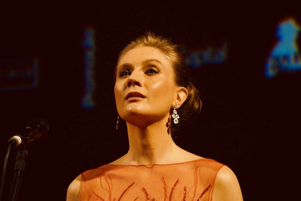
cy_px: 100
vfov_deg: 4.6
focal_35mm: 302
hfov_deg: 6.8
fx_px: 2525
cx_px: 151
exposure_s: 1/250
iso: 3200
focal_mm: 200
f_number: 5.6
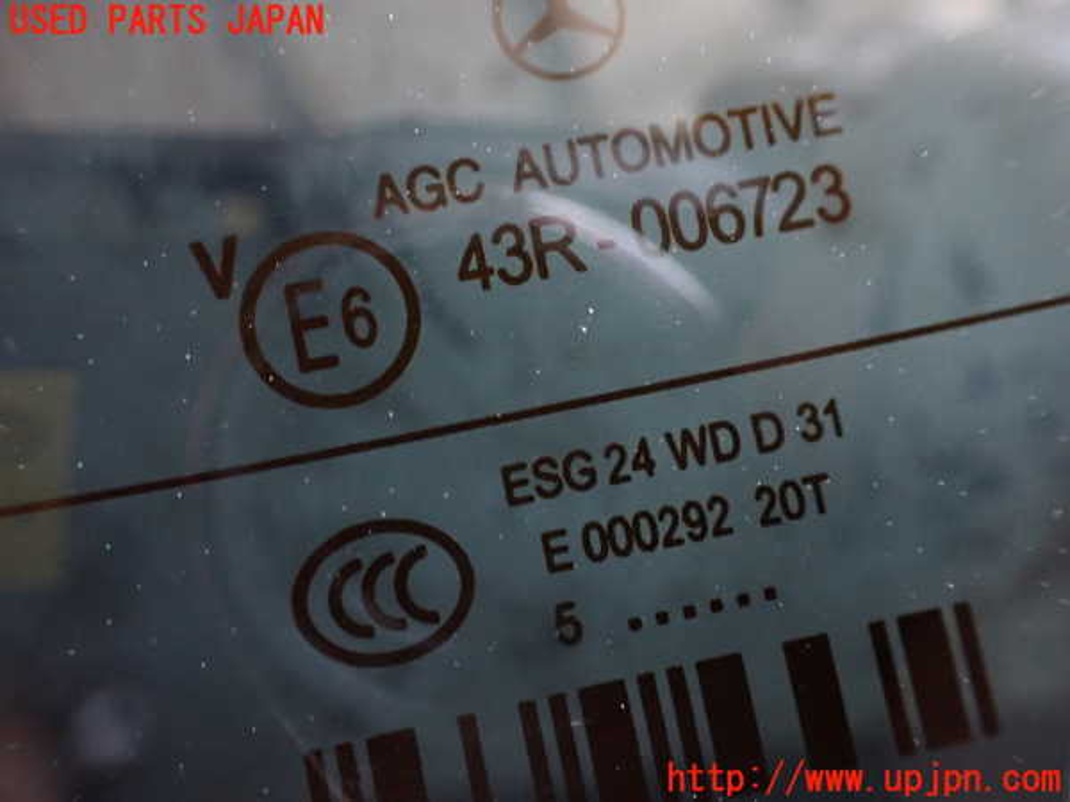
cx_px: 535
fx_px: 927
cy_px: 401
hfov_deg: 60.0
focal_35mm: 30
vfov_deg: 46.8
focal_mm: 5.4
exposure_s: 1/60
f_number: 2.3
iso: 800
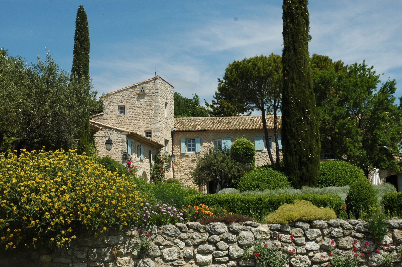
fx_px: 636
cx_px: 201
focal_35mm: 57
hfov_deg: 35.1
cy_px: 134
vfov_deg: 23.7
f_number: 8
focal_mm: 38
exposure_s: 1/1000
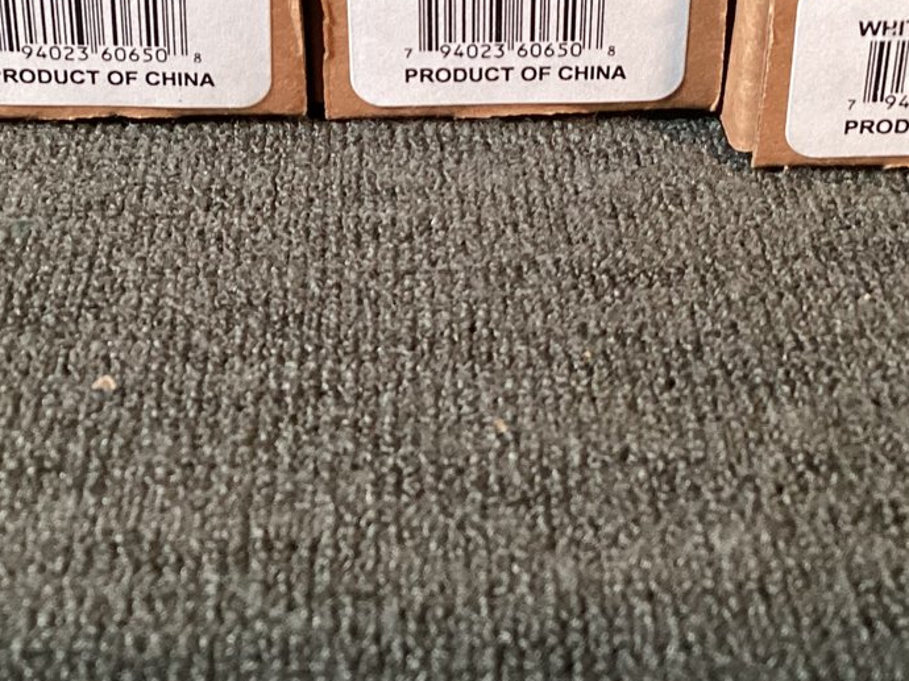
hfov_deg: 28.6
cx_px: 445
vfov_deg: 21.3
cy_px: 121
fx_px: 1785
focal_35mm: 68
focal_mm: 3.3
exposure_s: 1/40
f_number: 2.4
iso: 320
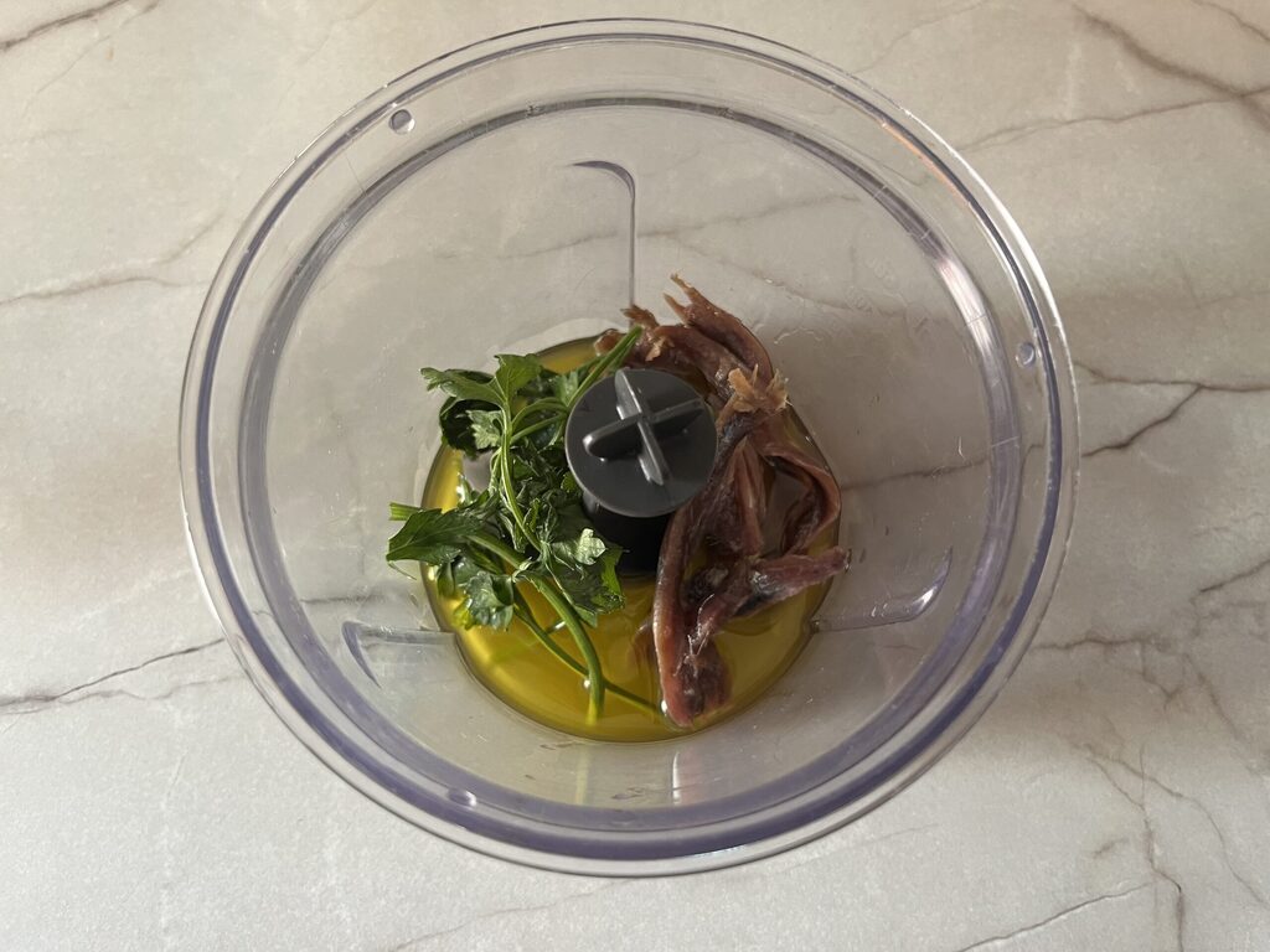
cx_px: 635
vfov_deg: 53.1
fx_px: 954
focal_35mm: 26
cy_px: 476
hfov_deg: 67.3
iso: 125
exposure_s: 1/70
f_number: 1.6
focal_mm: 5.1
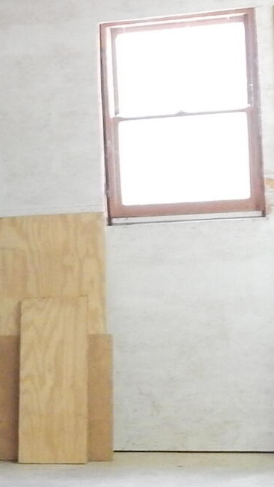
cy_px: 288
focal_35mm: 115
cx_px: -103
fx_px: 1485
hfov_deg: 10.3
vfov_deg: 18.6
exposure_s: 1/15
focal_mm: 4
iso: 400
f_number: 3
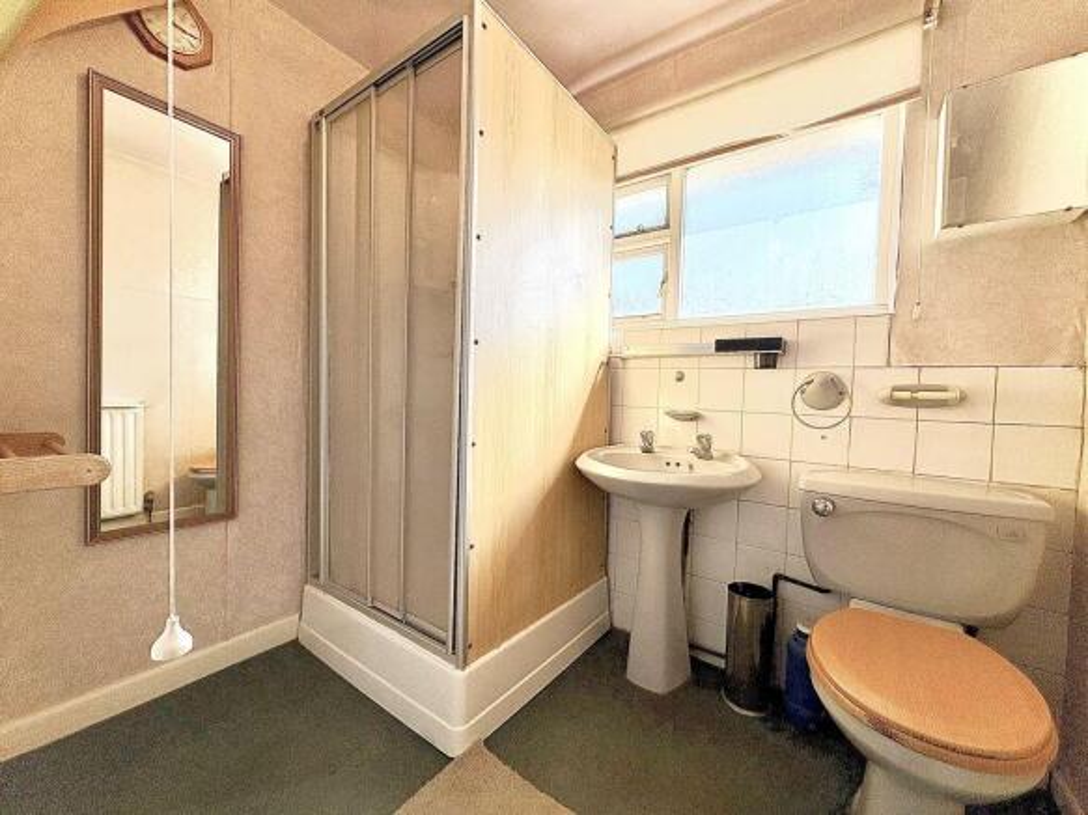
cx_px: 544
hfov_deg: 102.1
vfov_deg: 85.7
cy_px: 408
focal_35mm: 14
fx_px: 440
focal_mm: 2.22
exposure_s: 1/485
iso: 64
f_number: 2.2
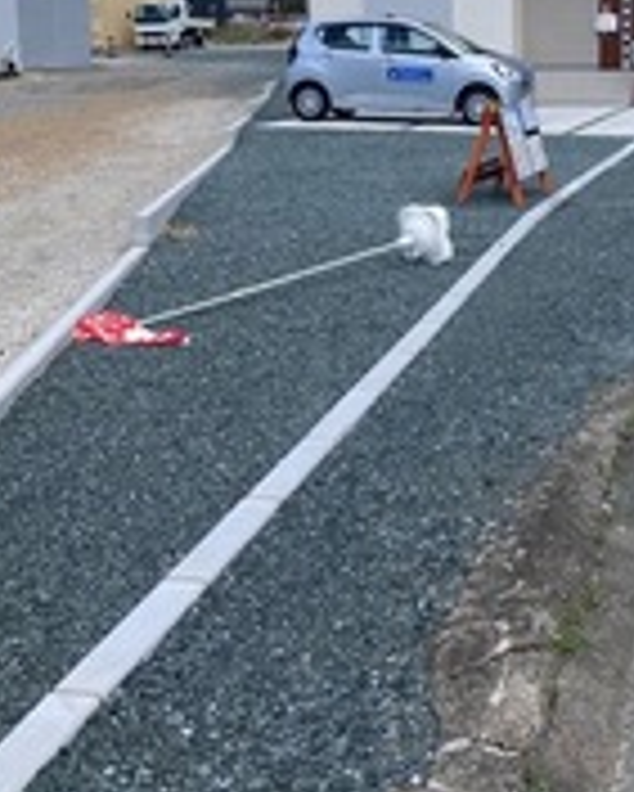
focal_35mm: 56
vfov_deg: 33.1
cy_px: 238
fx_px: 1312
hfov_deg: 26.8
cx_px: 477
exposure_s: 1/1473
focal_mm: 3.99
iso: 20
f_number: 1.8
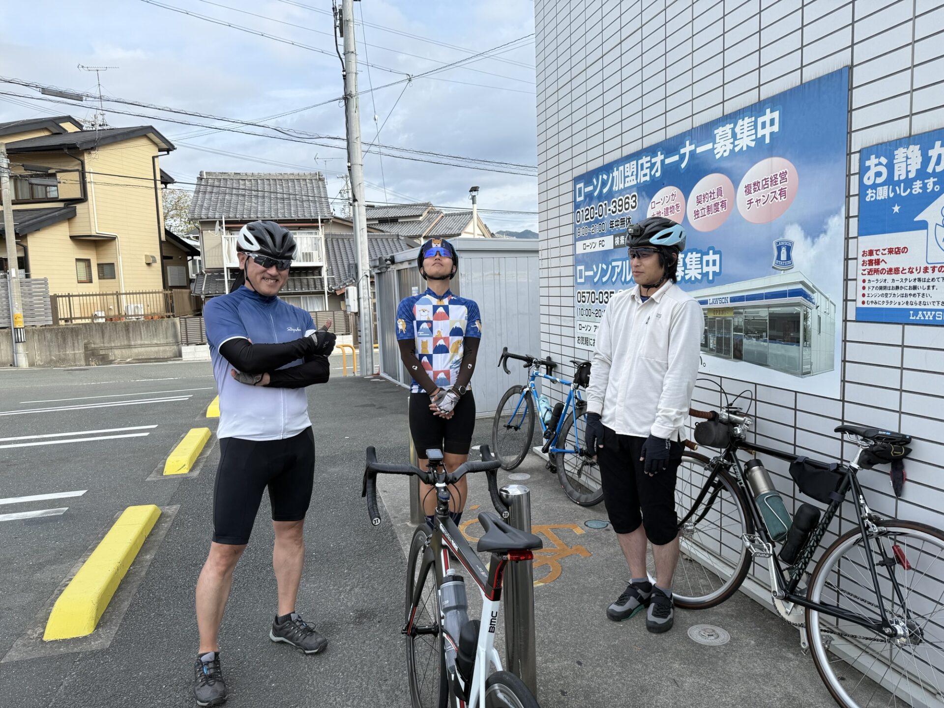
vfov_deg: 56.8
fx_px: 654
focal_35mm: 24
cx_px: 472
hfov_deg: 71.6
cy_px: 354
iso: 80
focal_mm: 6.76
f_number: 1.78
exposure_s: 1/1464
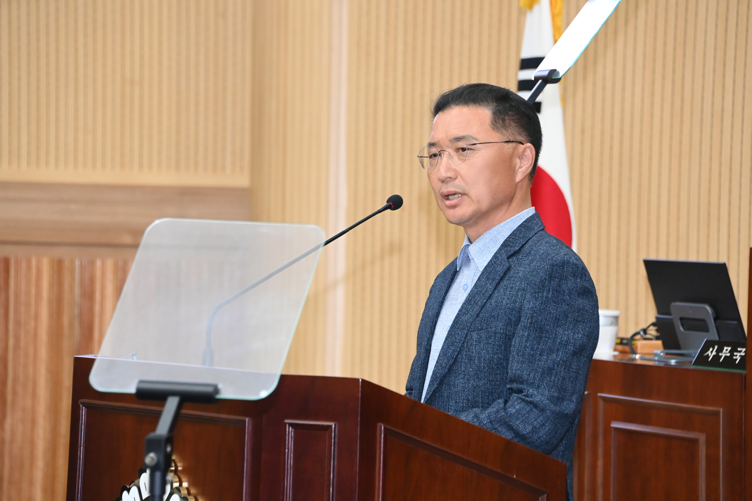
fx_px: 3760
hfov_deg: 11.4
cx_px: 376
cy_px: 250
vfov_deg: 7.6
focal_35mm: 180
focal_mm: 180
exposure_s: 1/200
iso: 8000
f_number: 6.3
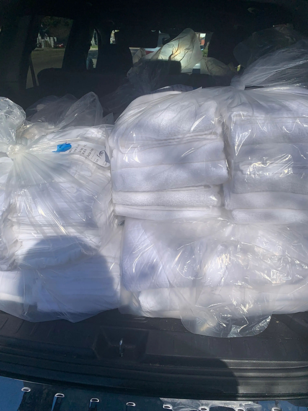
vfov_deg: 67.3
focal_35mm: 26
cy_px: 206
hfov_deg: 53.1
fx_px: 308
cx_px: 154
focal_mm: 4.25
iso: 25
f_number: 1.8
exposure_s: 1/5128
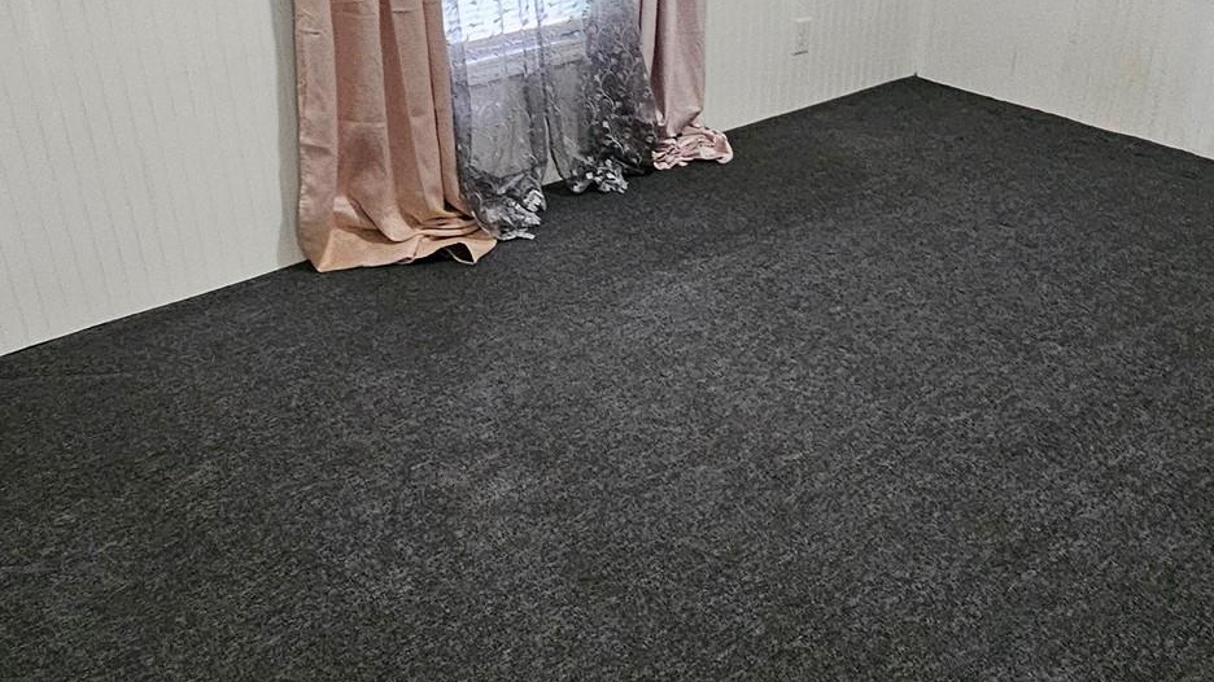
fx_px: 998
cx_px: 560
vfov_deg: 37.5
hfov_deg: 62.6
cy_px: 252
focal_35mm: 31
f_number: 2.2
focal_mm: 2.2
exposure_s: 1/30
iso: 500
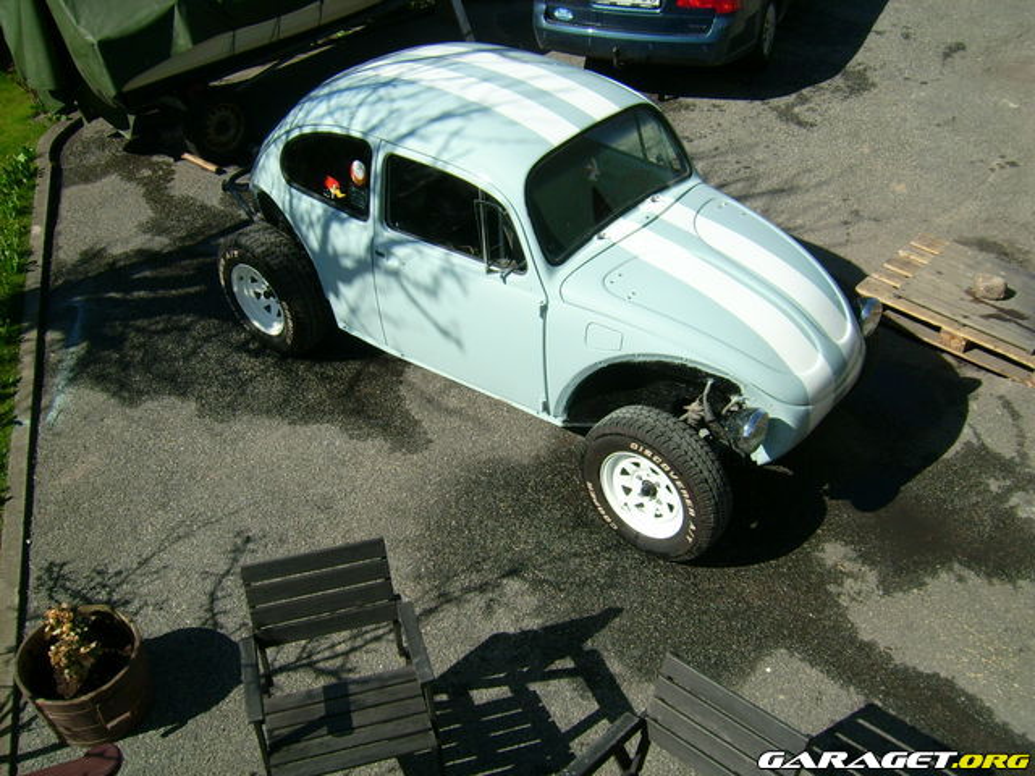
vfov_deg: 40.7
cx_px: 518
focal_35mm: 35
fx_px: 1046
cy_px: 388
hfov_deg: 52.6
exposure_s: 1/420
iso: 50
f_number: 5.8
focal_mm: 5.95
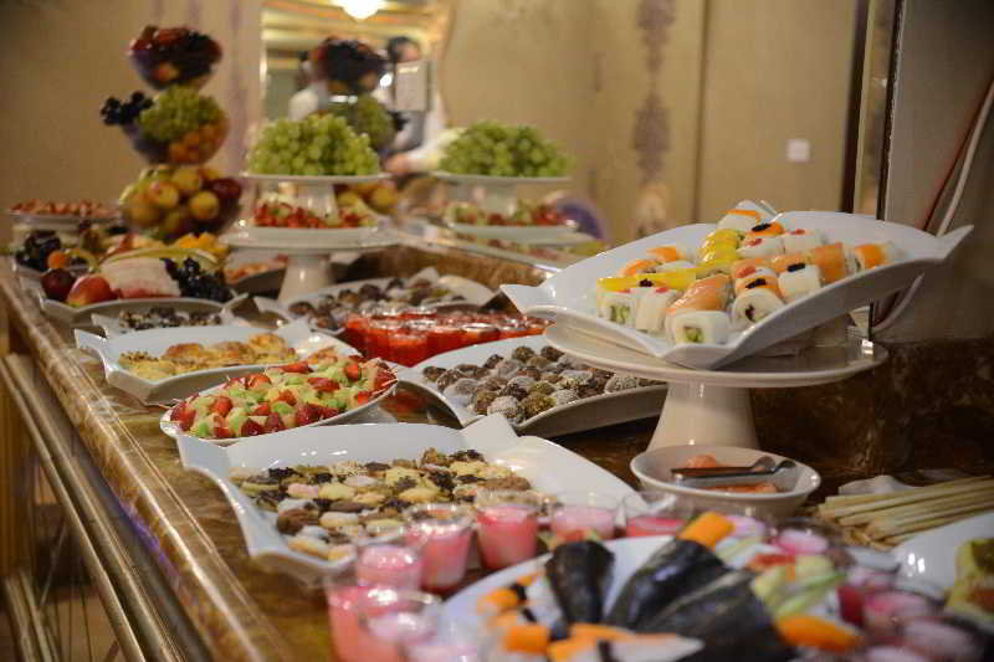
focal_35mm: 38
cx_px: 497
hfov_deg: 50.7
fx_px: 1049
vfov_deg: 35.0
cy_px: 331
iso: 2500
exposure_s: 1/40
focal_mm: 38
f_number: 3.5
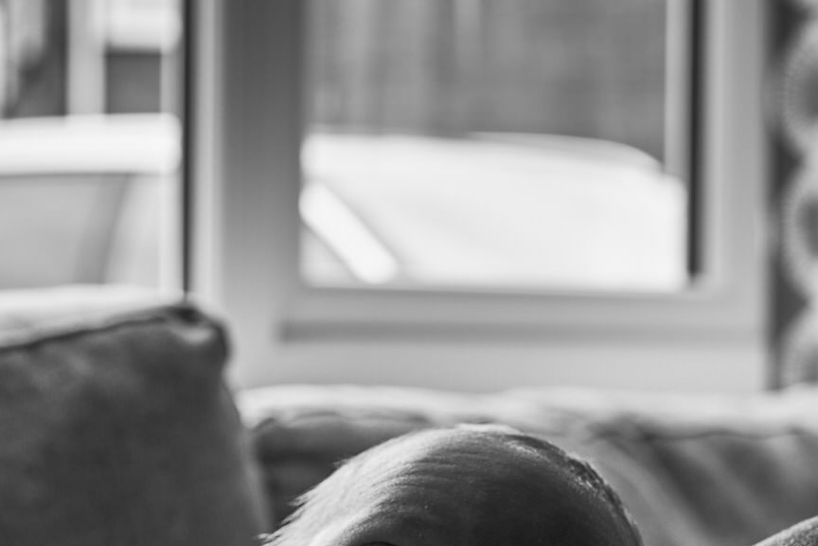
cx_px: 13
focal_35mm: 121
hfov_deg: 16.6
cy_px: 485
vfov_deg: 11.3
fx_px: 2749
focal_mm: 55
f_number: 5
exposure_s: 1/160
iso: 800
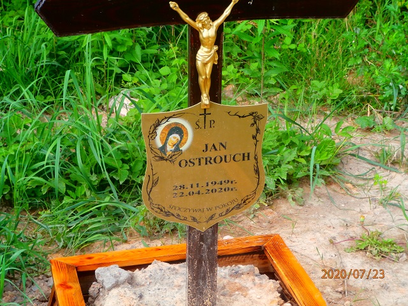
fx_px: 1014
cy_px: 153
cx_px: 204
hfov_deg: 22.8
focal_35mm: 86
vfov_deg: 17.2
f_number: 5
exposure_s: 1/100
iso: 100
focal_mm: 15.16
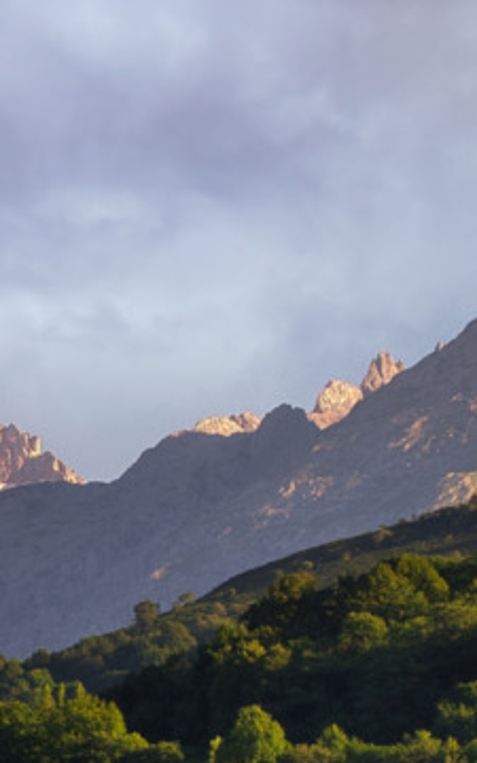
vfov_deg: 6.7
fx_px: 6552
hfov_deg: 4.2
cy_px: 546
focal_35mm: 315
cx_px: -34
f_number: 9
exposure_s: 1/100
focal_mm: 58
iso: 100
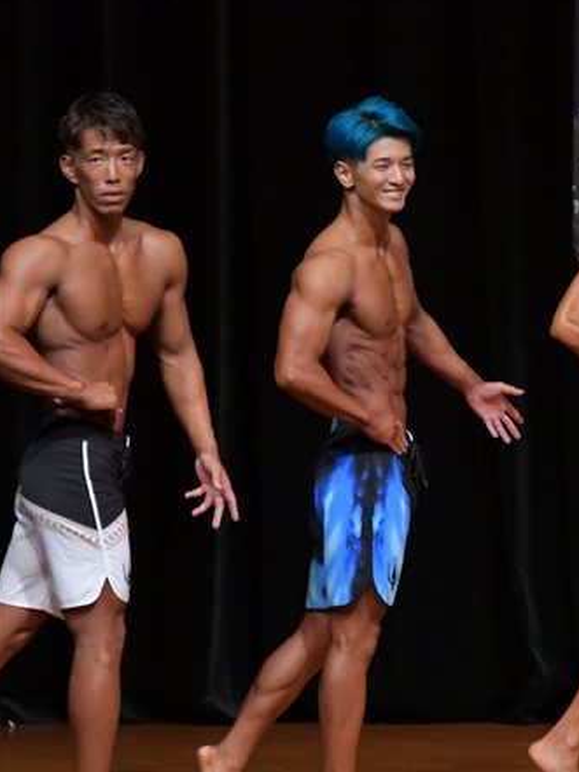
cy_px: 413
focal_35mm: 456
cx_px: 674
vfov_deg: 4.3
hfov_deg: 3.3
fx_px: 10165
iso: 5000
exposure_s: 1/400
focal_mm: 180
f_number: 5.6
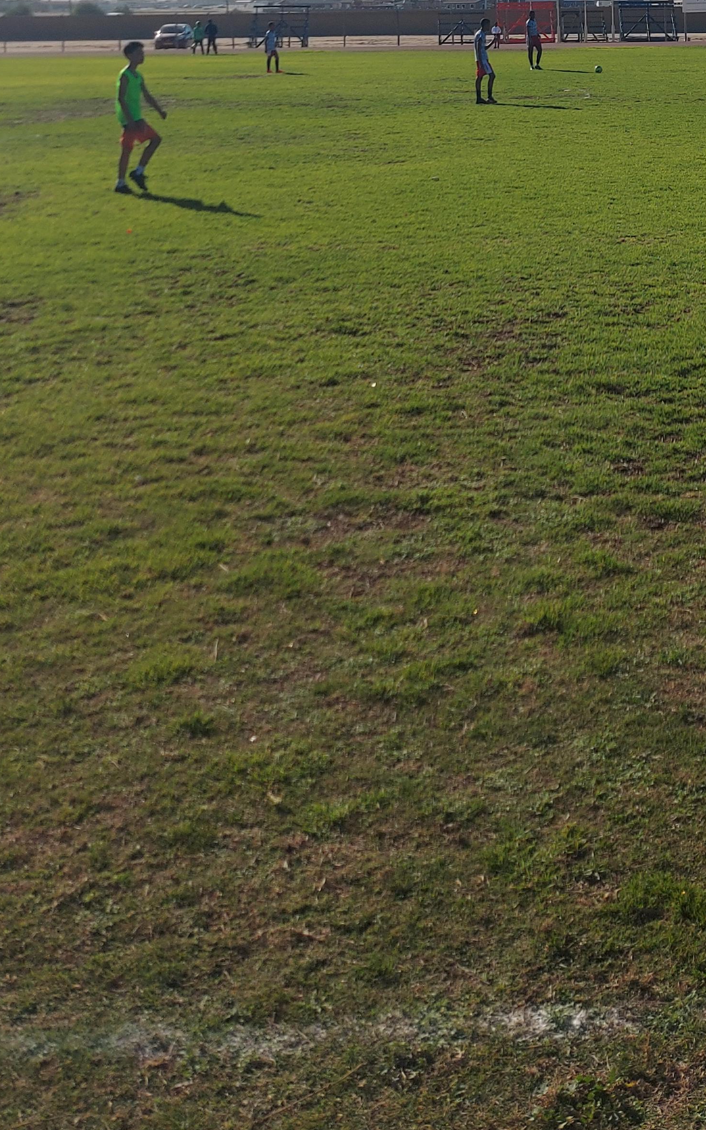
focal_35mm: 50
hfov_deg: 24.9
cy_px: 76
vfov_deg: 37.2
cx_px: 667
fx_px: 1540
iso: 32
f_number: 1.8
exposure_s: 1/2028
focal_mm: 5.23
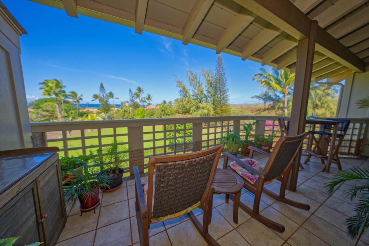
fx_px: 123
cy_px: 123
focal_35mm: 12
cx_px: 184
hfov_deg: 112.6
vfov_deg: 90.1
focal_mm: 12
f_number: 2.8
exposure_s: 1/1000
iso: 100
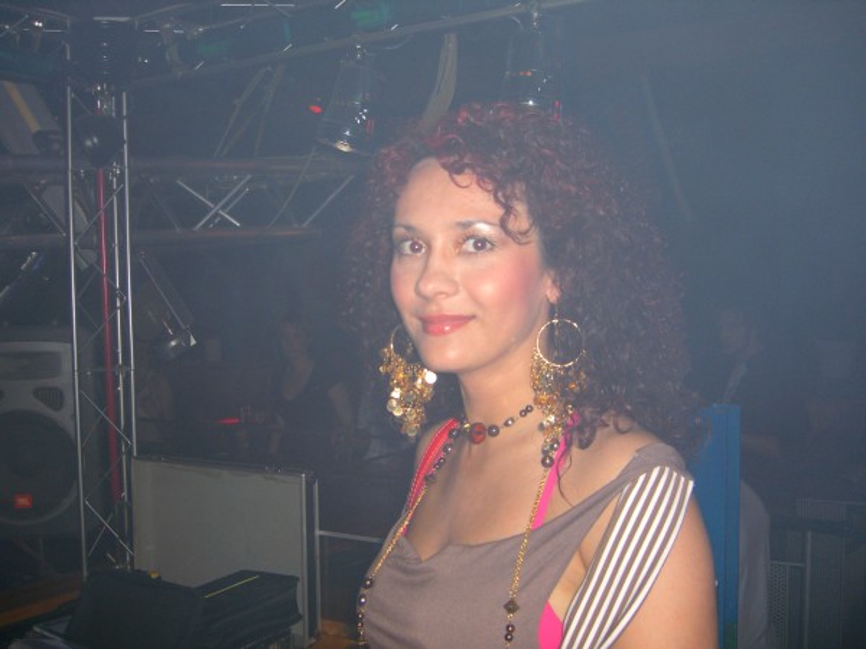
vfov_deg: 37.7
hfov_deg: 49.0
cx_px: 433
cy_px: 324
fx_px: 951
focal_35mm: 38
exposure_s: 1/60
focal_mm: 7.9
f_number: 2.8
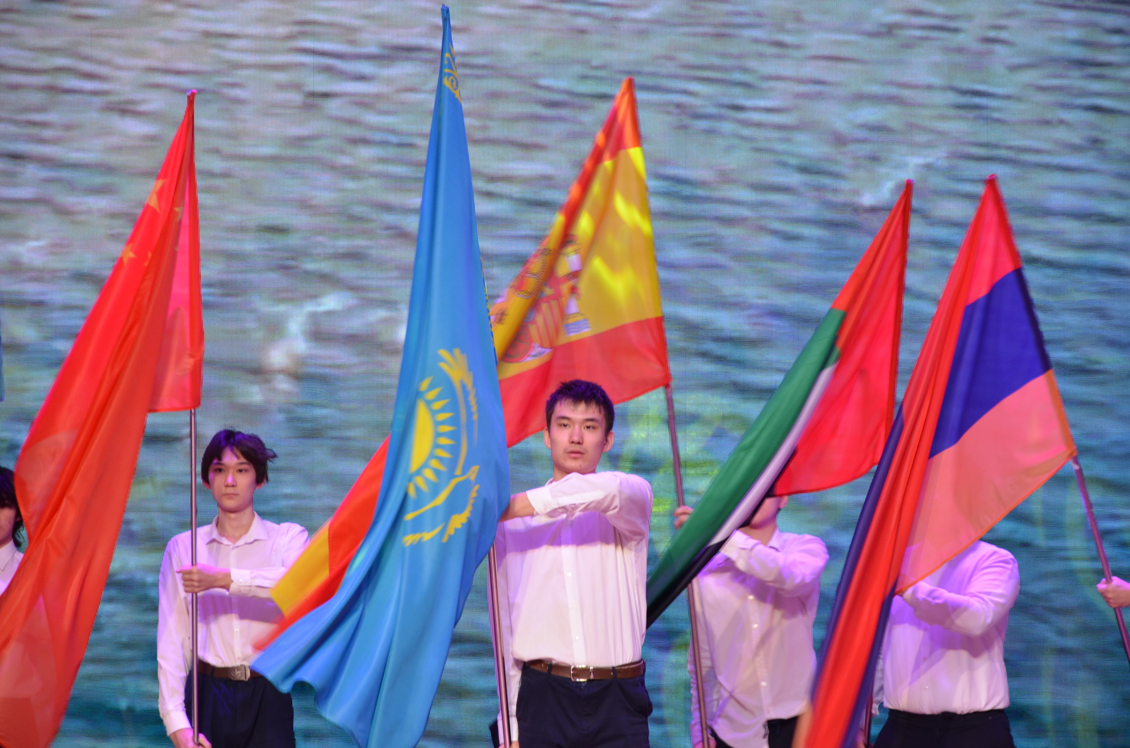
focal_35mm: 158
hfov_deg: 13.1
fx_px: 4934
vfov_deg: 8.7
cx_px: 565
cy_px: 374
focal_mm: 105
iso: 800
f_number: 5.6
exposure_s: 1/50
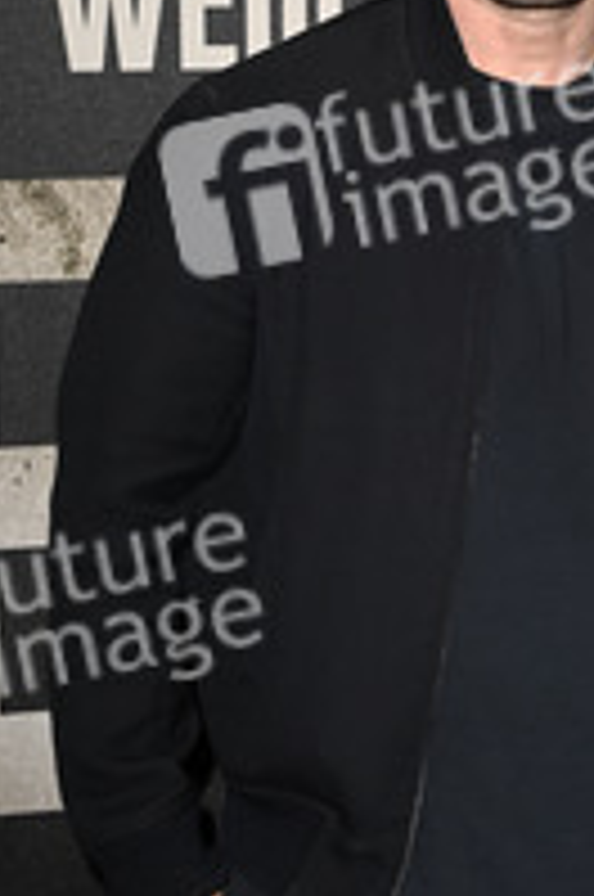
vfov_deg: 14.6
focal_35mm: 141
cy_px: 396
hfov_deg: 9.7
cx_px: 522
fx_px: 3502
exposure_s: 1/160
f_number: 5.6
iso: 400
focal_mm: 70
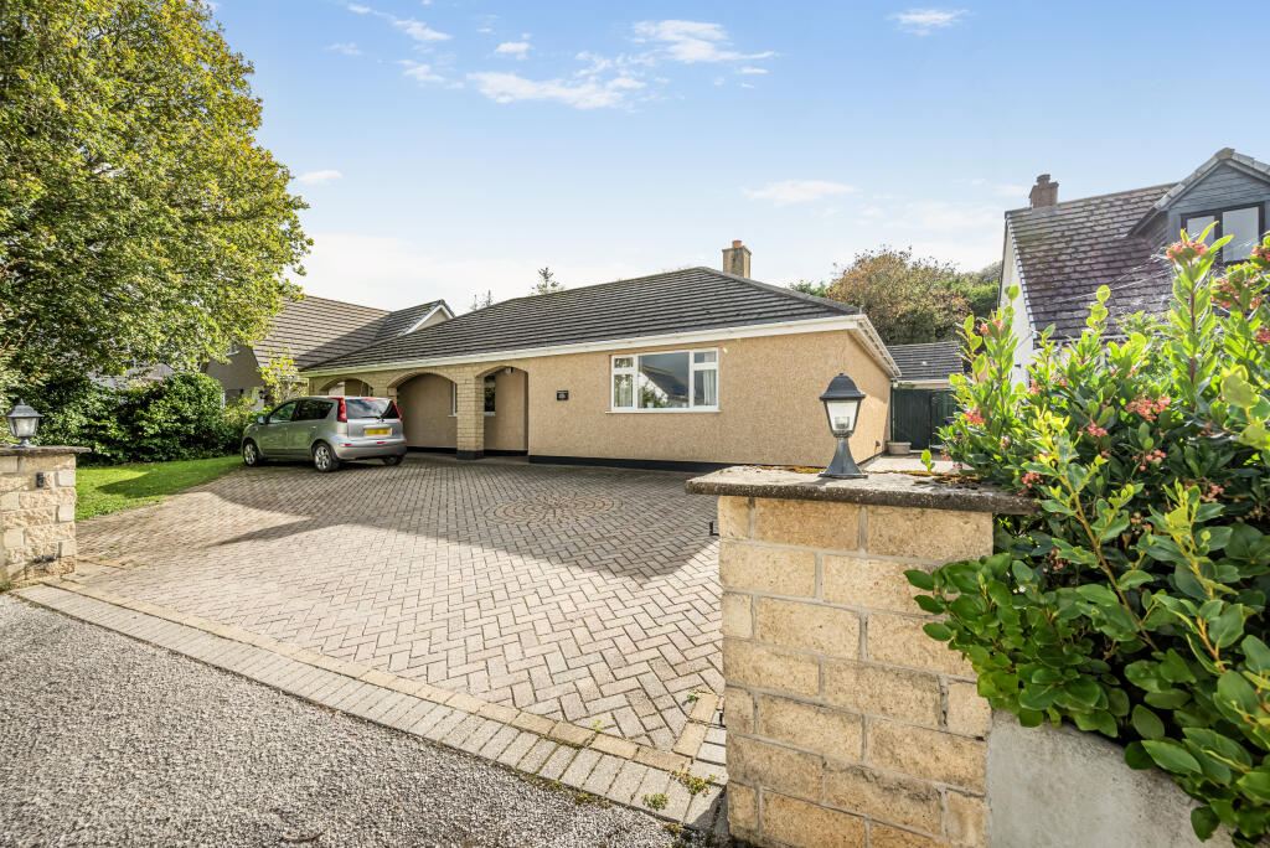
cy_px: 424
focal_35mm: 14
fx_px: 494
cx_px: 635
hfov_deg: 104.2
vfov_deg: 81.3
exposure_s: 1/200
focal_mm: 14
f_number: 9
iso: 100
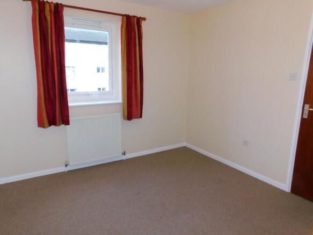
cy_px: 118
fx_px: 217
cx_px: 156
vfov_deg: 56.8
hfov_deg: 71.6
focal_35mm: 24
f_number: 3
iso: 200
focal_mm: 4.1
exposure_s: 1/30
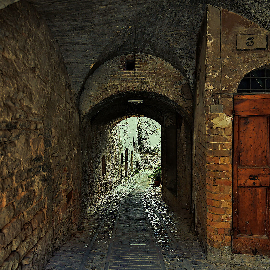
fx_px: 238
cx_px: 138
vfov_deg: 59.1
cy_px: 134
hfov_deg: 59.1
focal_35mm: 27
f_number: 2
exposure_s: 1/60
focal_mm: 14
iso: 250
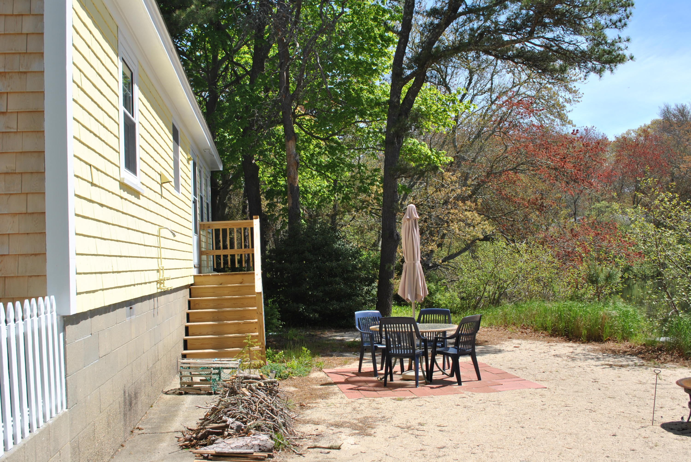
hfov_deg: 57.2
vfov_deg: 40.1
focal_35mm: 33
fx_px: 634
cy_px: 231
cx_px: 346
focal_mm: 22
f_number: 10
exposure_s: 1/200
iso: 100
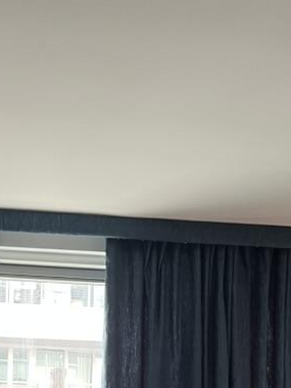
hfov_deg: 20.4
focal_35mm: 70
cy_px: 460
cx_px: 5
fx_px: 785
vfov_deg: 25.1
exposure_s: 1/60
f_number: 1.6
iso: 125
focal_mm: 5.1
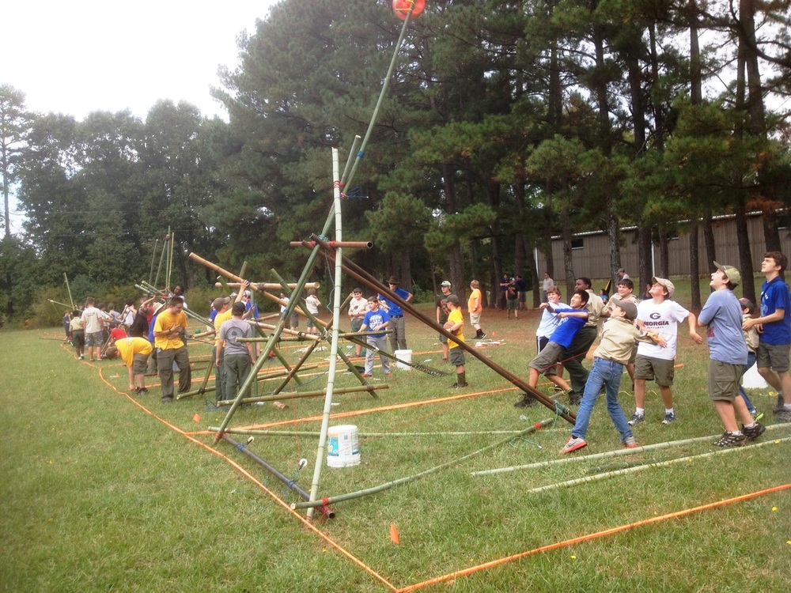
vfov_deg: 40.7
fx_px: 800
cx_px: 396
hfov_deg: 52.6
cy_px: 296
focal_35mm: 35
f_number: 2.4
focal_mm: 4.28
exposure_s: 1/406
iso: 50
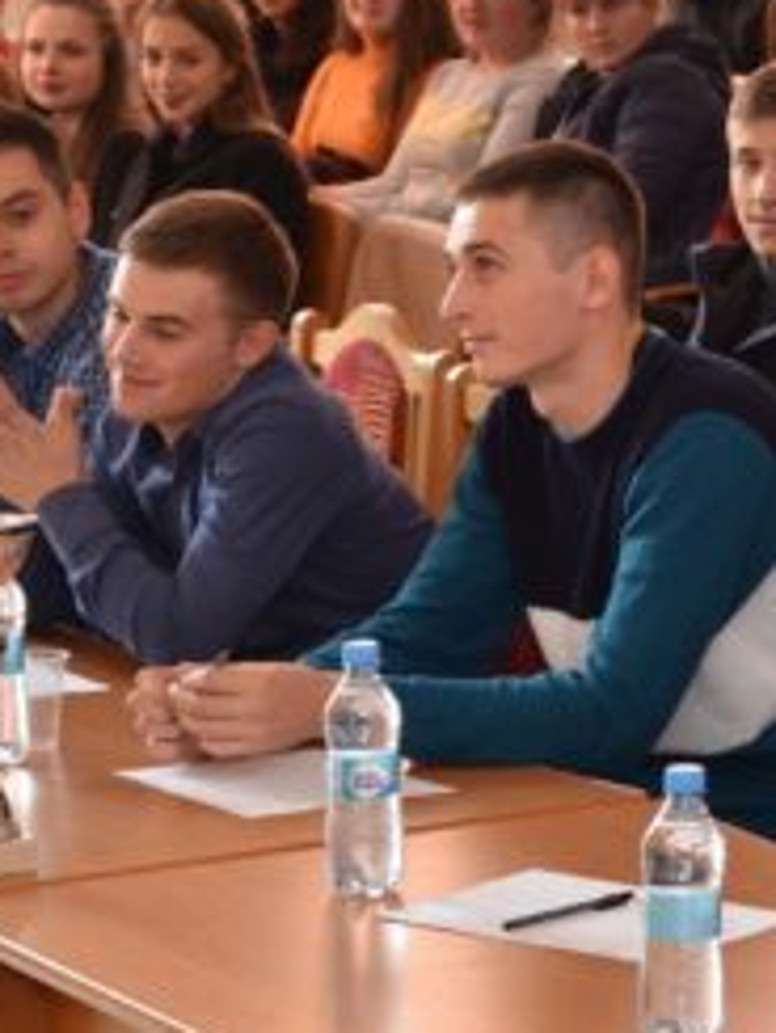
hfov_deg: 7.6
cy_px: 485
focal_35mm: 192
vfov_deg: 10.3
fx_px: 5734
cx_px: 1139
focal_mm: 48
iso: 640
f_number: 6.3
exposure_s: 1/60
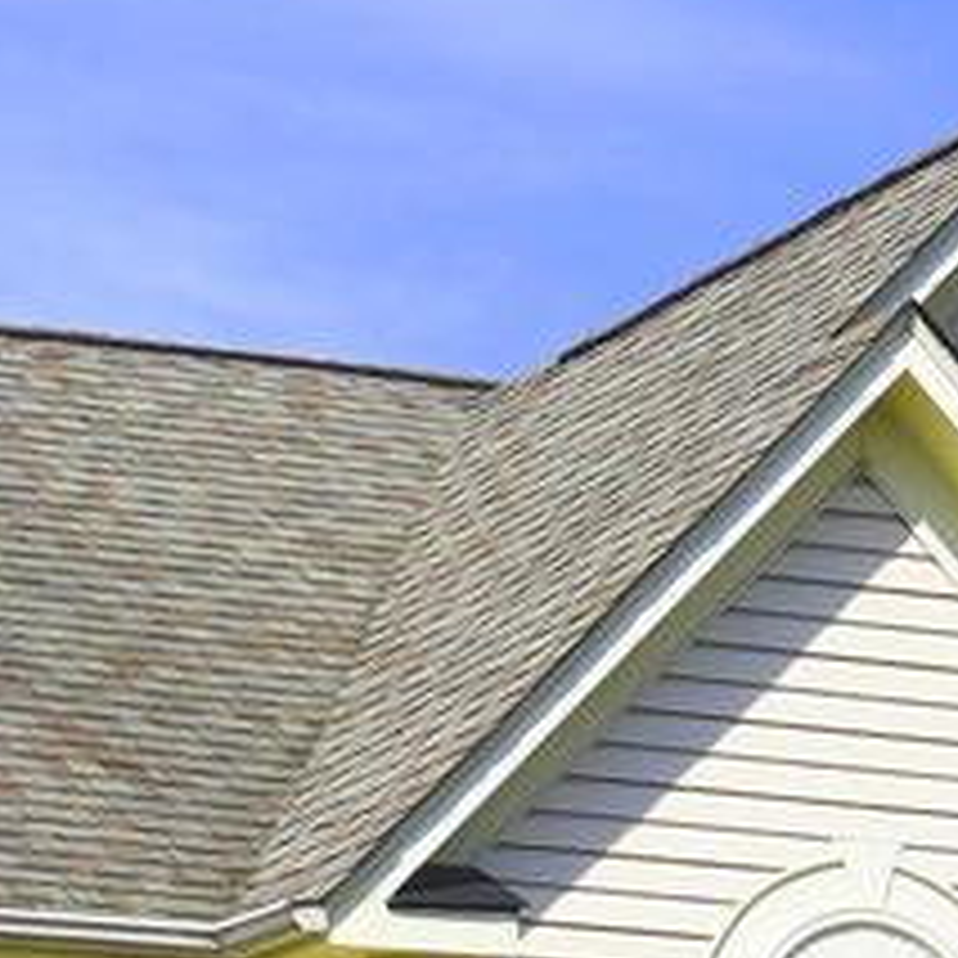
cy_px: 1707
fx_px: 7671
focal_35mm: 245
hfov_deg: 7.1
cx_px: -4
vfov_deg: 7.0
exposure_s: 1/250
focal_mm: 20
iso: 100
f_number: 10
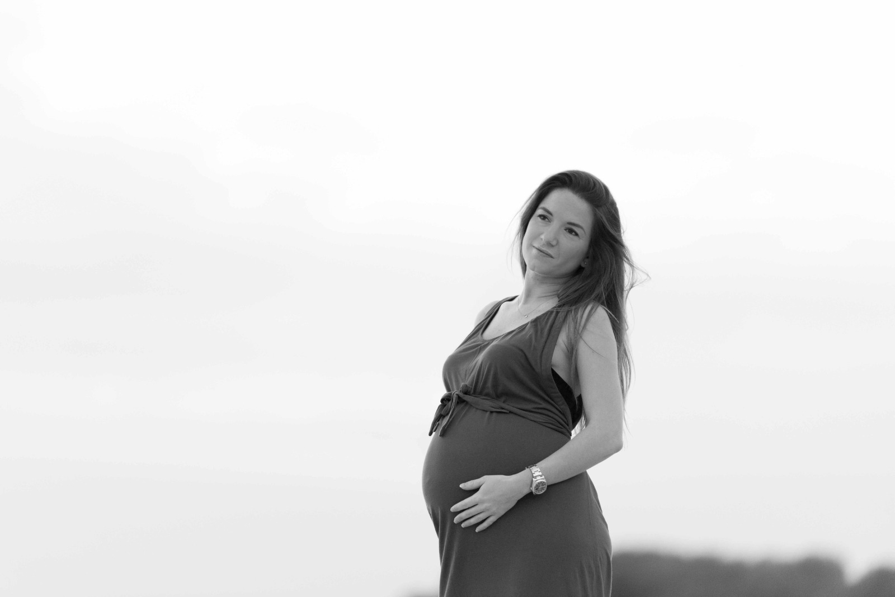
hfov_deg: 10.3
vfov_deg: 6.9
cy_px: 298
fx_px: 4974
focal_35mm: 200
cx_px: 448
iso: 640
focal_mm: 200
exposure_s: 1/1600
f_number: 2.8
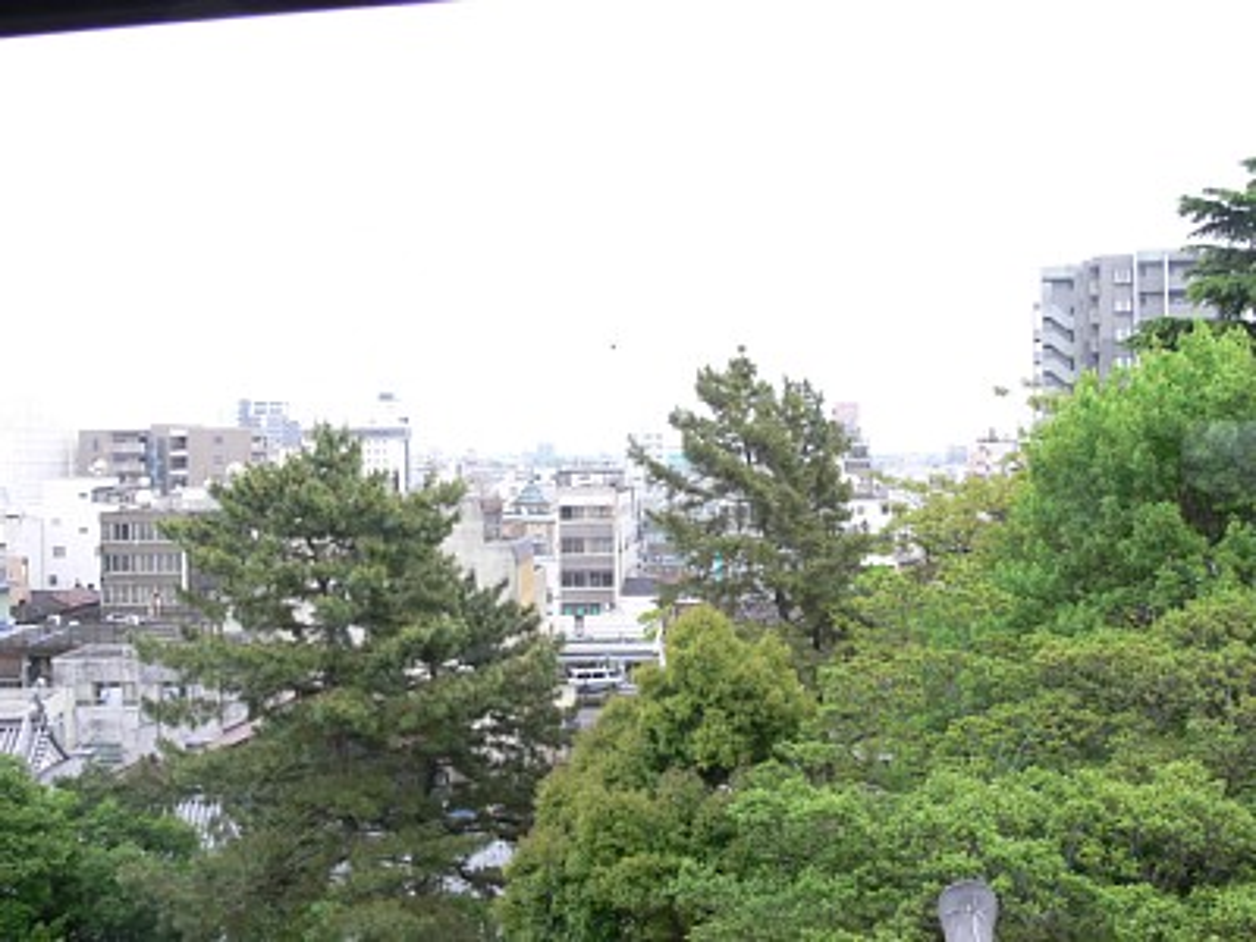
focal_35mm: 35
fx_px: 1270
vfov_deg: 40.7
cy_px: 471
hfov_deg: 52.6
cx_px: 628
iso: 80
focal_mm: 7.4
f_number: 4
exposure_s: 1/100
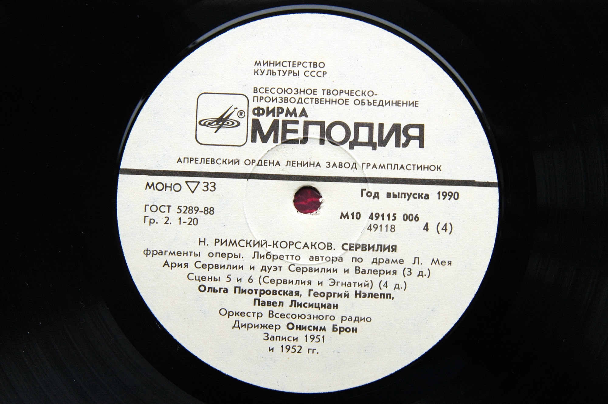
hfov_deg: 37.9
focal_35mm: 52
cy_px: 202
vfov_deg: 25.7
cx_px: 304
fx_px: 886
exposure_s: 1/90
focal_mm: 35
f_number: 5
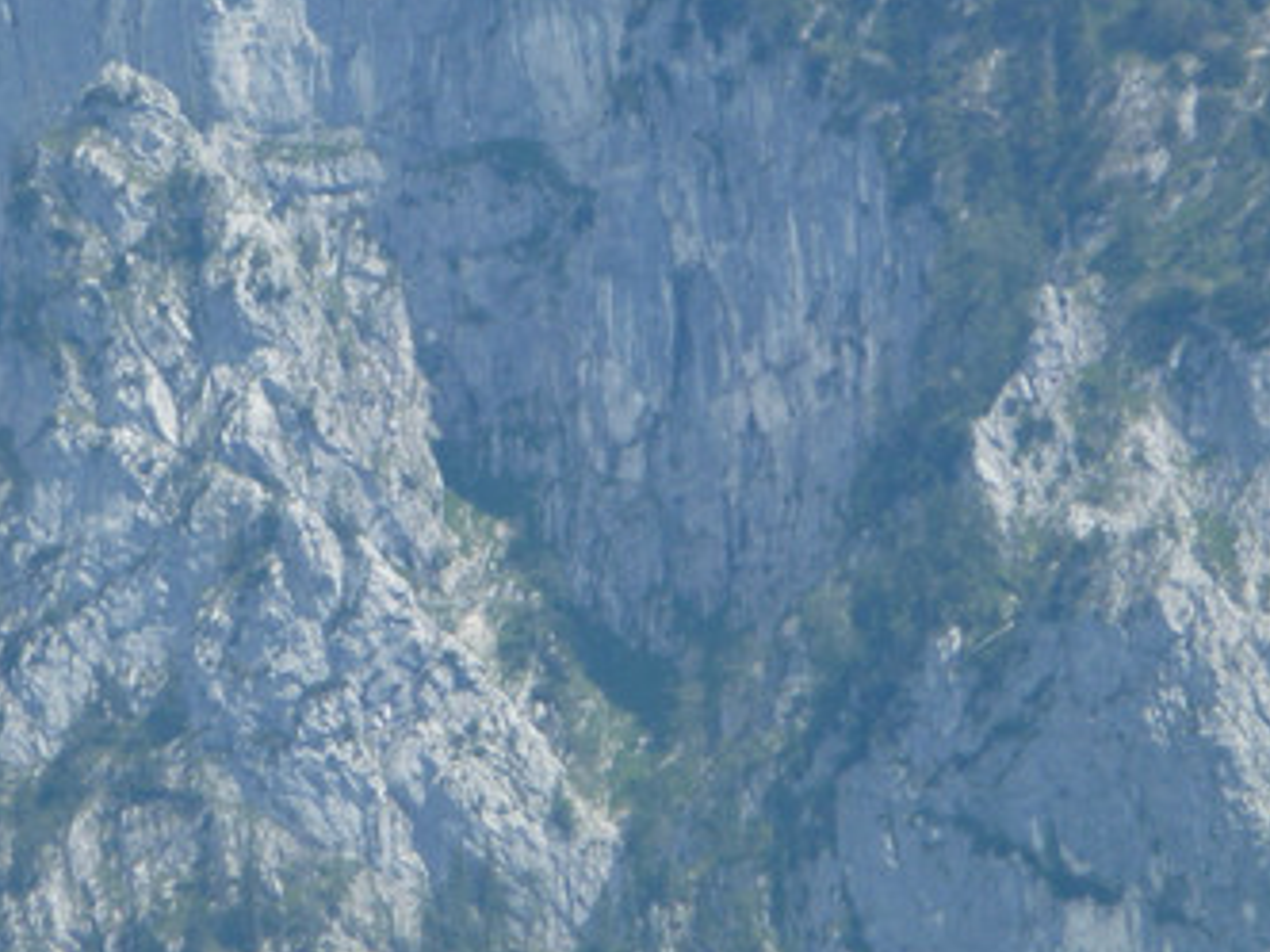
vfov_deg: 2.3
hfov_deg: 3.1
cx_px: 425
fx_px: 23407
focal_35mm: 638
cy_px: 369
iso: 100
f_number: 5.9
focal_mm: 68.8
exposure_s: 1/400
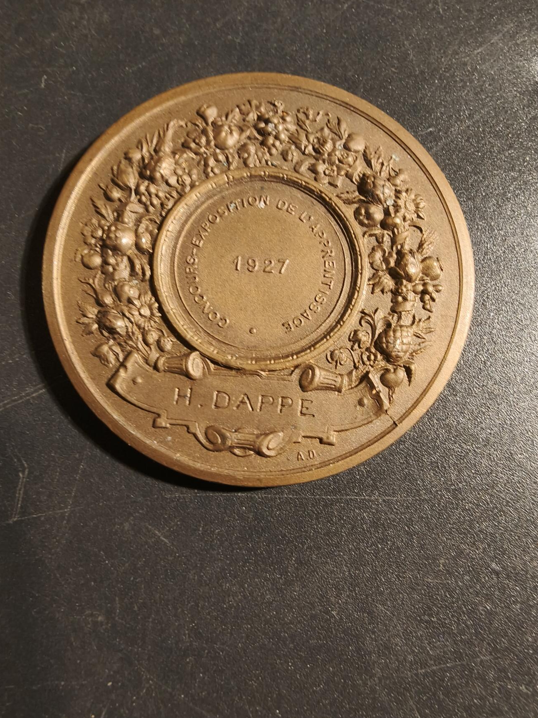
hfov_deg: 56.8
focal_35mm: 24
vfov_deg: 71.6
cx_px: 259
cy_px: 345
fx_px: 497
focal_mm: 2.32
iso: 250
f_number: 2
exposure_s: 1/60.3
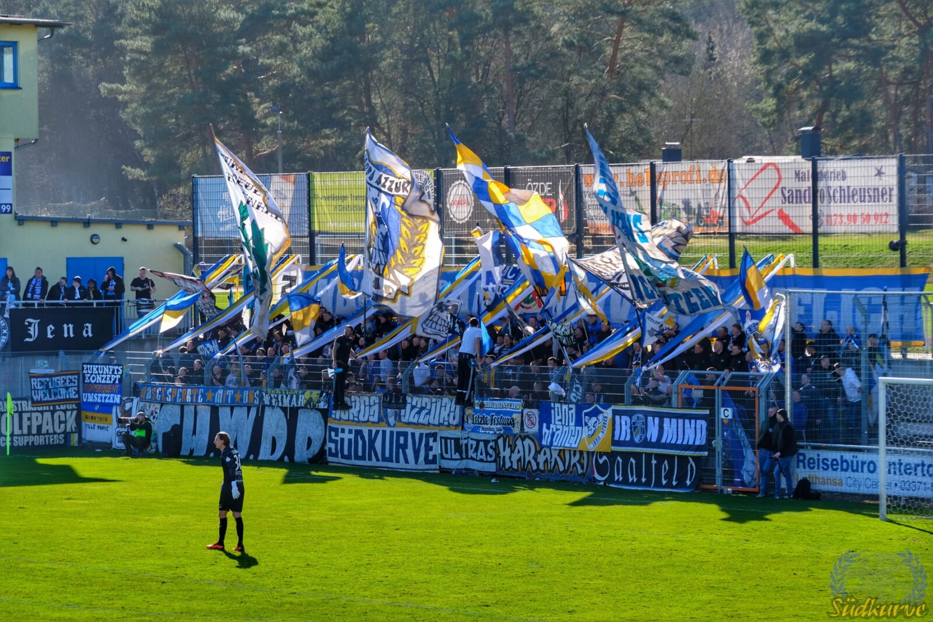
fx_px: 3628
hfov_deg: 14.7
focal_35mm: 140
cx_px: 466
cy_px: 311
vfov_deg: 9.8
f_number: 8
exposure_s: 1/140
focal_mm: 93.2
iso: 200
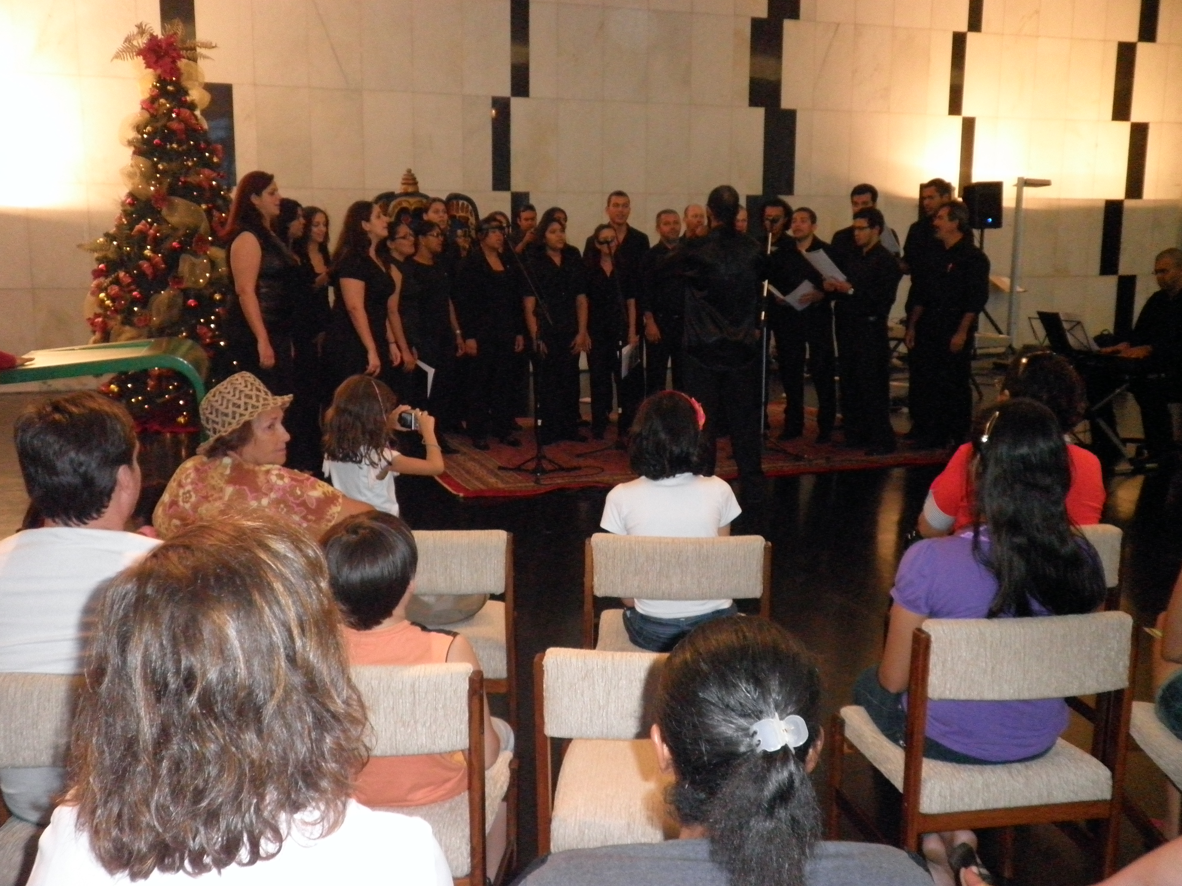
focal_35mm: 37
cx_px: 591
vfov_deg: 38.7
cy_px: 443
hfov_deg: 50.1
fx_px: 1263
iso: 400
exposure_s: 1/50
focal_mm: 6.5
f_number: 3.1
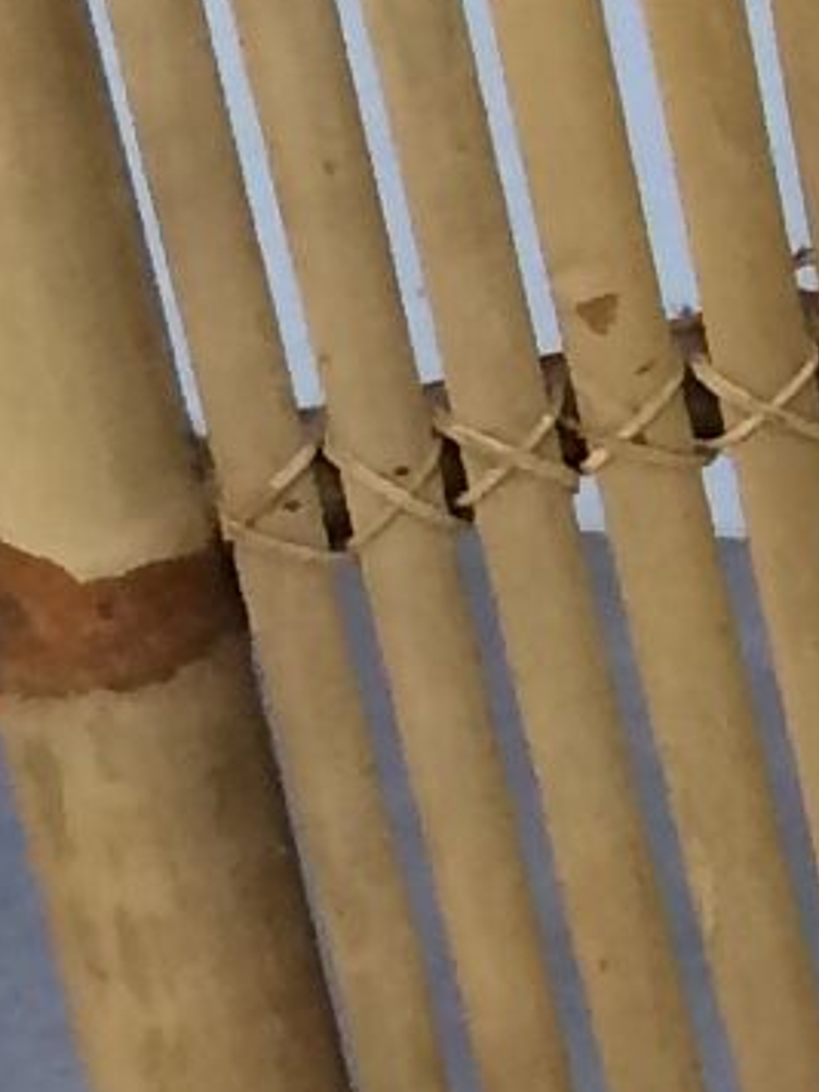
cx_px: 3647
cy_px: 396
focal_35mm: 266
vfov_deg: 7.4
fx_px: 8391
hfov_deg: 4.9
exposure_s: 1/33
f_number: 2.2
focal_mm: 4.15
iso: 64
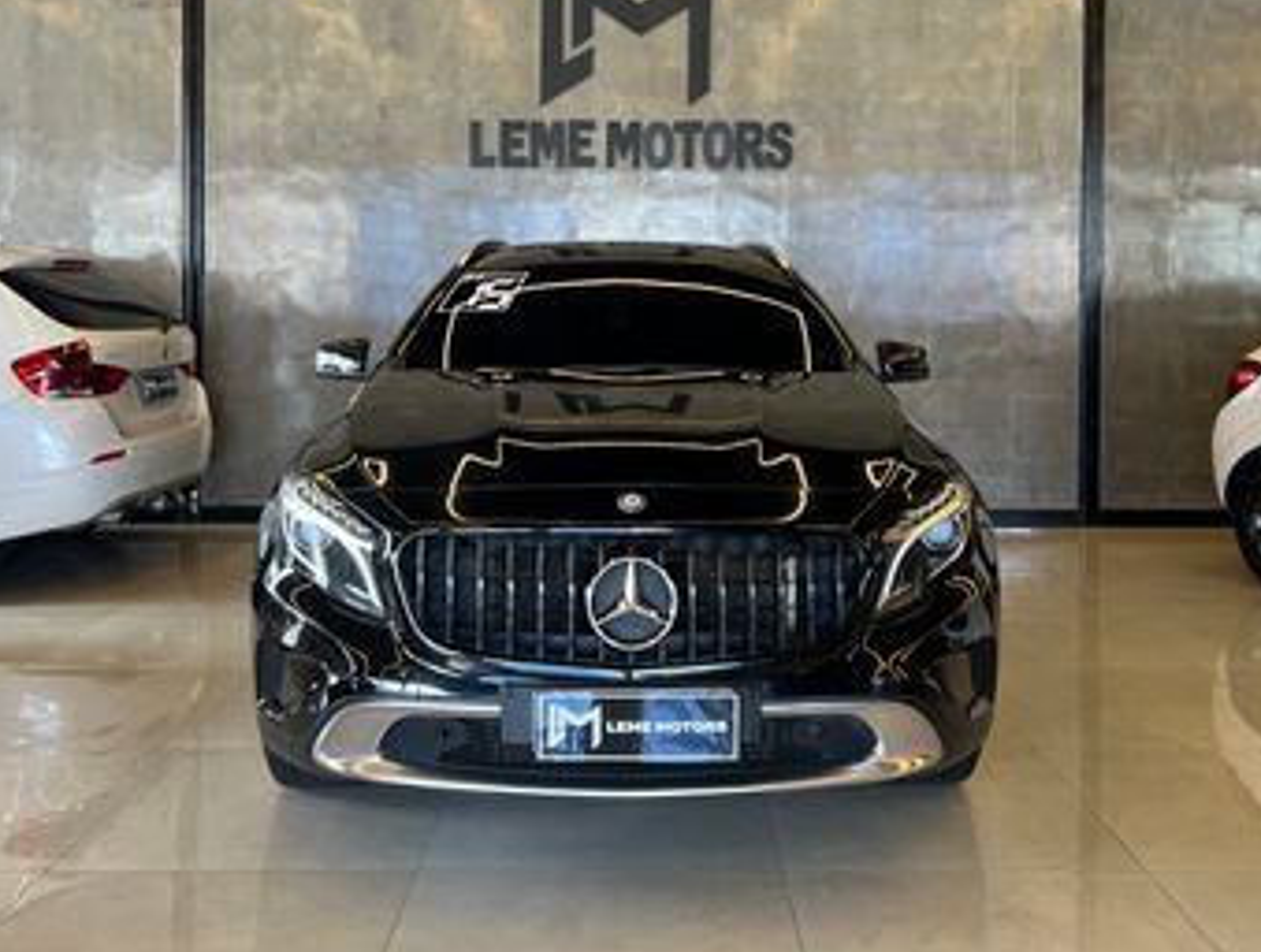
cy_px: 309
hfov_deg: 51.2
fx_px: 1315
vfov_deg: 39.3
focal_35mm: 36
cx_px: 655
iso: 64
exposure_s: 1/60
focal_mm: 5.7
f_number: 1.5
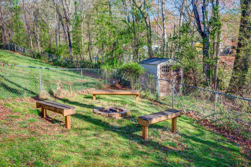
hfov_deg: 62.0
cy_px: 84
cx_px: 126
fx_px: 209
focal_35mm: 30
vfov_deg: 43.5
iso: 200
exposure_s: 1/1000
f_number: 4
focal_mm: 30
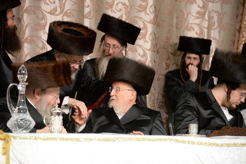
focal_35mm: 120
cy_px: 82
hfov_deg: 17.1
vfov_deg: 11.4
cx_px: 123
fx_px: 820
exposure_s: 1/250
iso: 5000
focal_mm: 120
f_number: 4
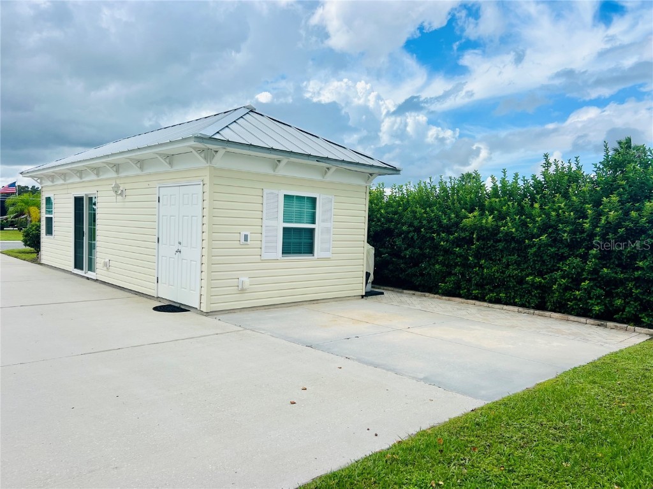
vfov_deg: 53.1
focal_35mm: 26
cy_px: 244
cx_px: 326
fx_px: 490
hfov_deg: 67.3
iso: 50
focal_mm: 5.7
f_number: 1.5
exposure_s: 1/5076
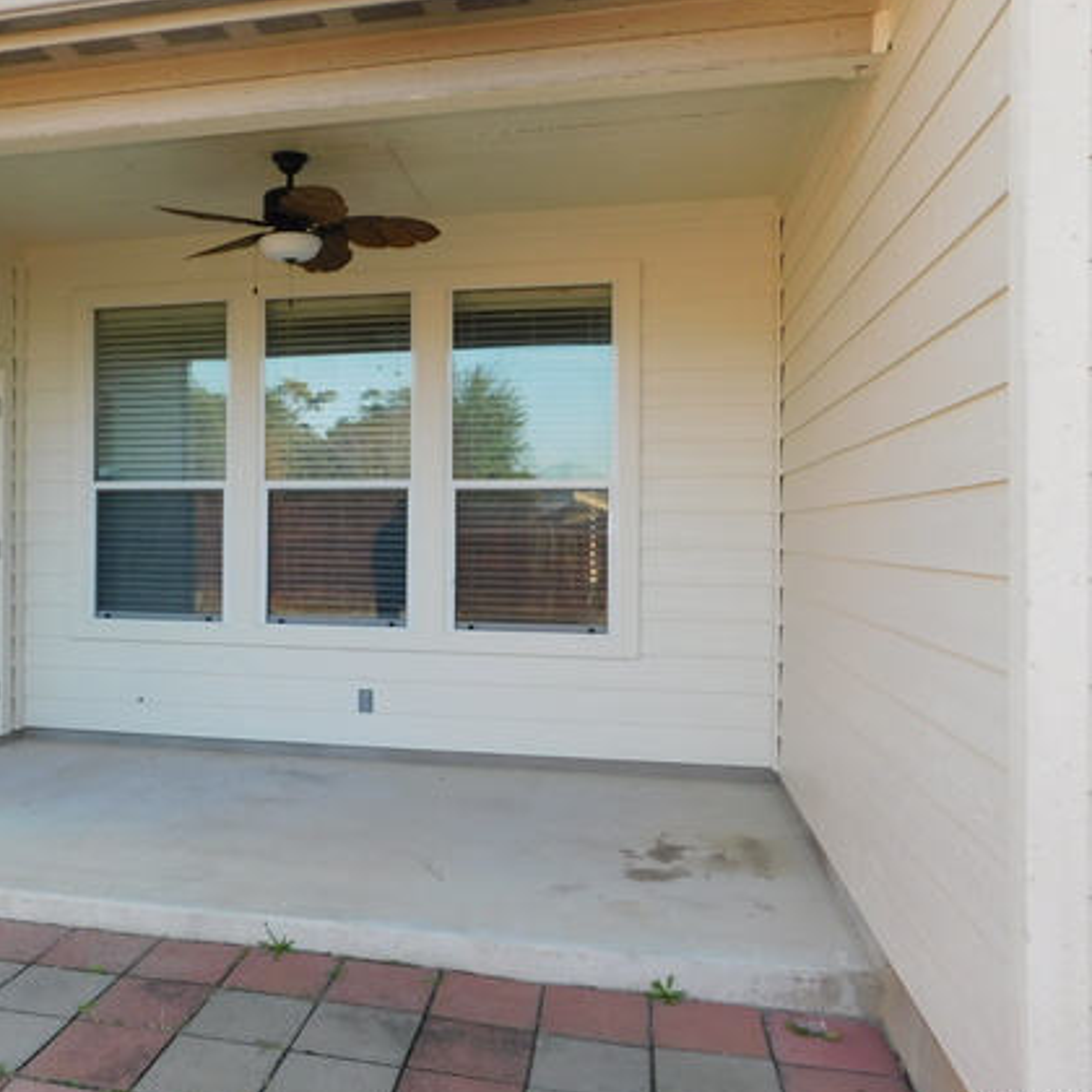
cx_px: 328
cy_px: 528
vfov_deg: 52.5
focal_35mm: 31
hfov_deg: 51.1
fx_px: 1106
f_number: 3
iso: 125
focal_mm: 4
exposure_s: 1/200
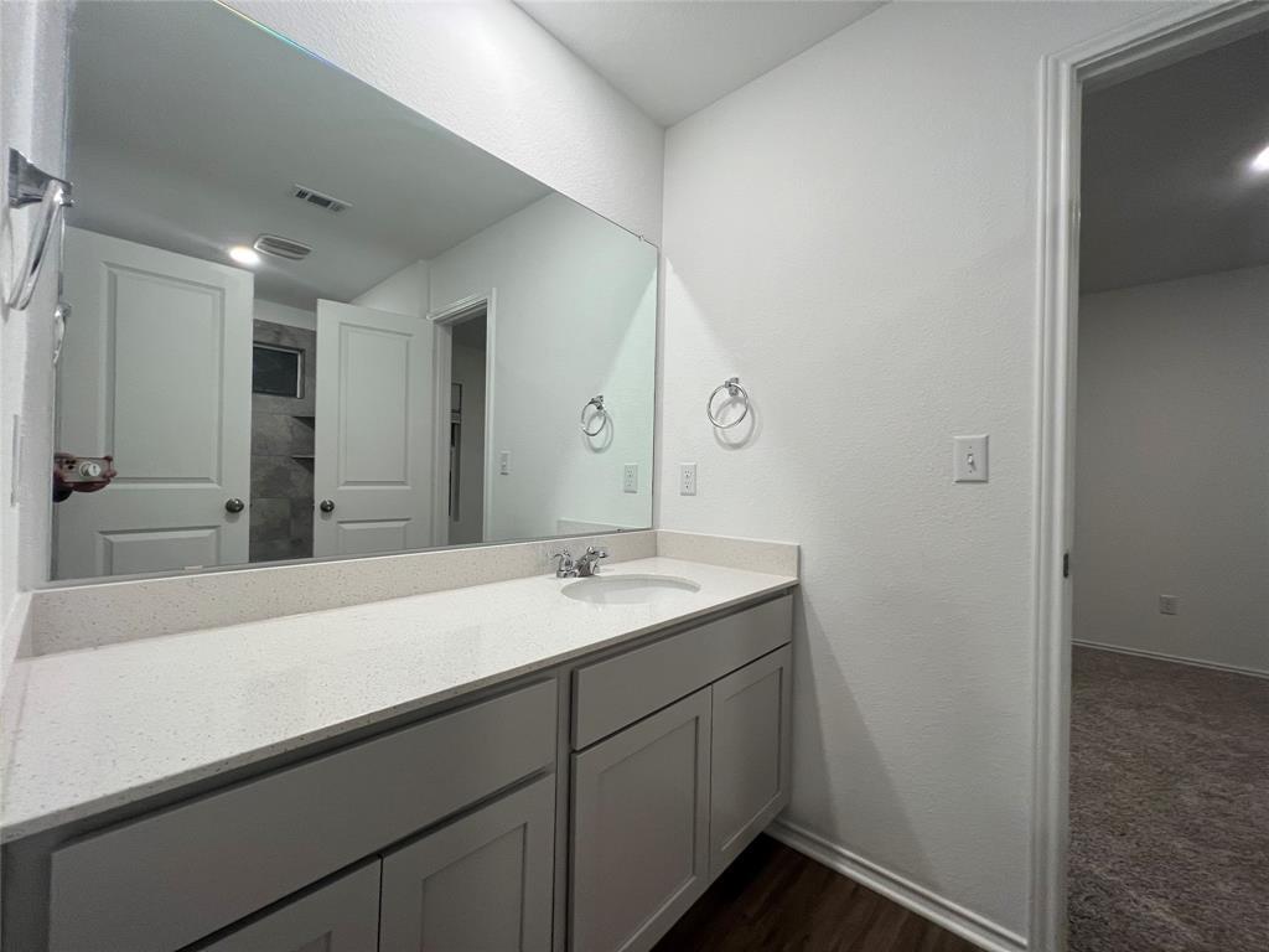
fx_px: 477
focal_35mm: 13
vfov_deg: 89.9
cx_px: 634
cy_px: 476
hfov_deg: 106.2
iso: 160
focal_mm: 1.57
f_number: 1.8
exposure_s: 1/120
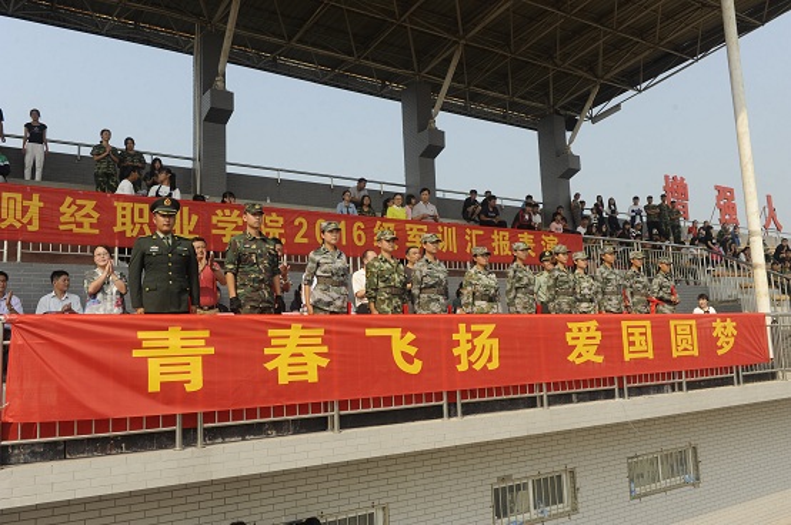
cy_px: 262
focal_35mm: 31
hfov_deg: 60.3
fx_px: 680
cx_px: 396
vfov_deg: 42.2
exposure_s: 1/400
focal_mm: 31
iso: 320
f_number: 10
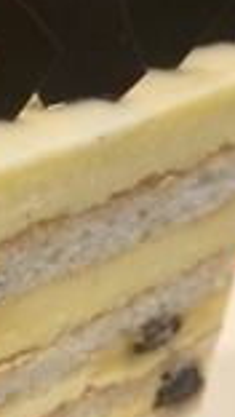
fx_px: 1006
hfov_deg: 12.9
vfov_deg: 23.3
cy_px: 289
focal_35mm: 91
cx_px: -77
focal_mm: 4.15
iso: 320
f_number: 2.2
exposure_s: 1/33
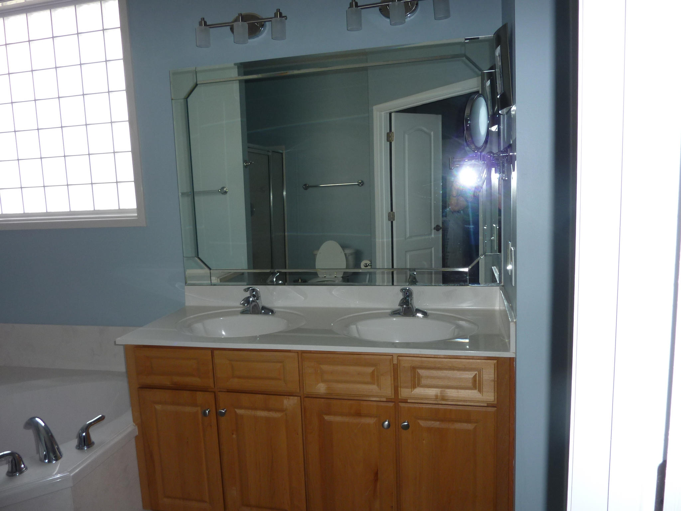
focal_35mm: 25
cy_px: 256
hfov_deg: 69.4
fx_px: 492
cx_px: 340
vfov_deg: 54.9
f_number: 3.3
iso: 100
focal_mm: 4.1
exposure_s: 1/30
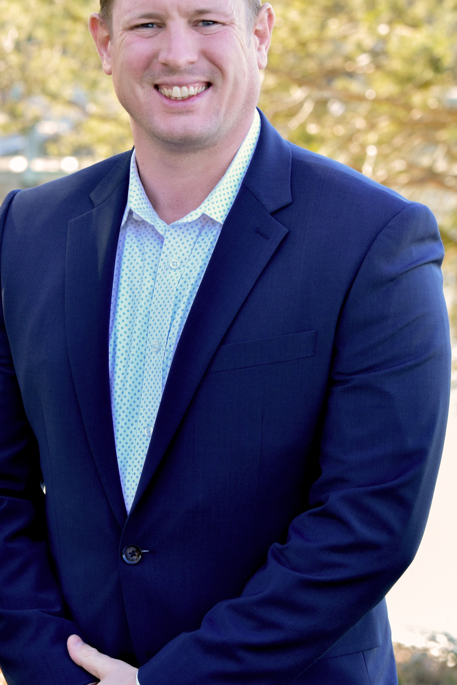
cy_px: 325
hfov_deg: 5.9
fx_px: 4417
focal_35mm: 232
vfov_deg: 8.9
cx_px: 210
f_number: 7.1
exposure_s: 1/200
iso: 800
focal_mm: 100
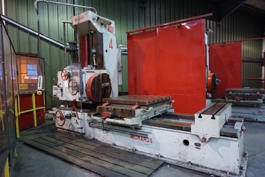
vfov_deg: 53.1
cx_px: 132
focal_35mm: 24
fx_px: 177
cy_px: 88
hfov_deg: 73.7
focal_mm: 16
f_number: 3.5
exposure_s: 1/40
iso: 3200
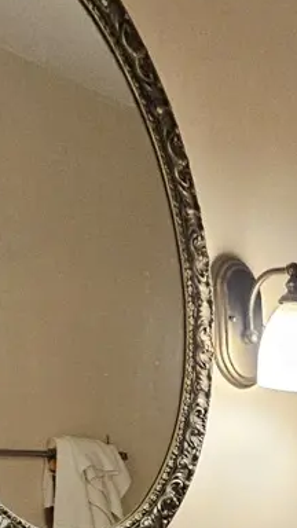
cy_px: 773
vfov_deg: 26.6
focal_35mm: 59
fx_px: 826
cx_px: 536
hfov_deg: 16.8
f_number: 2.2
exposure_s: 1/60
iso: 400
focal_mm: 2.2
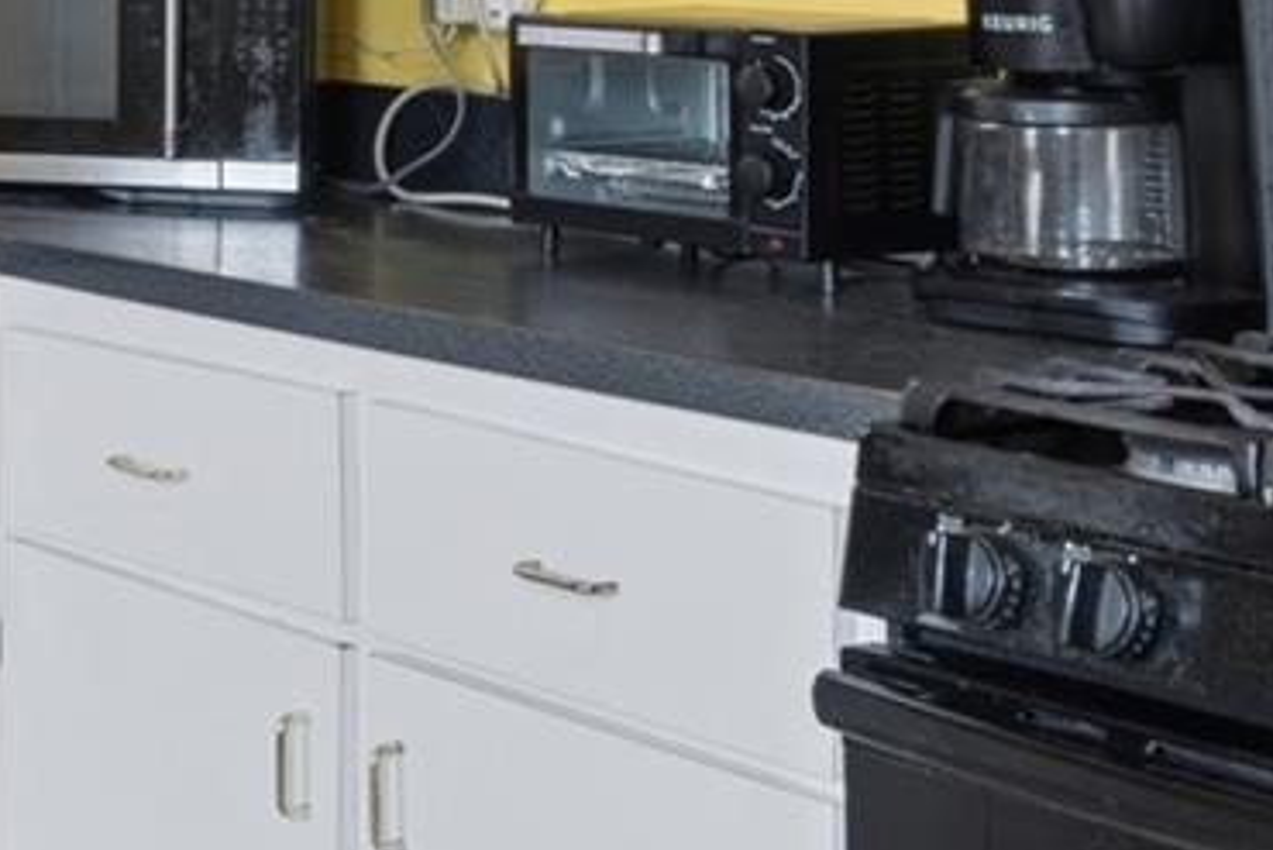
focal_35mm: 94
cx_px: -478
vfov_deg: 14.2
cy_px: -77
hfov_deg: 19.6
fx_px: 3325
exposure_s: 1/20
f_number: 8
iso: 400
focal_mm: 17
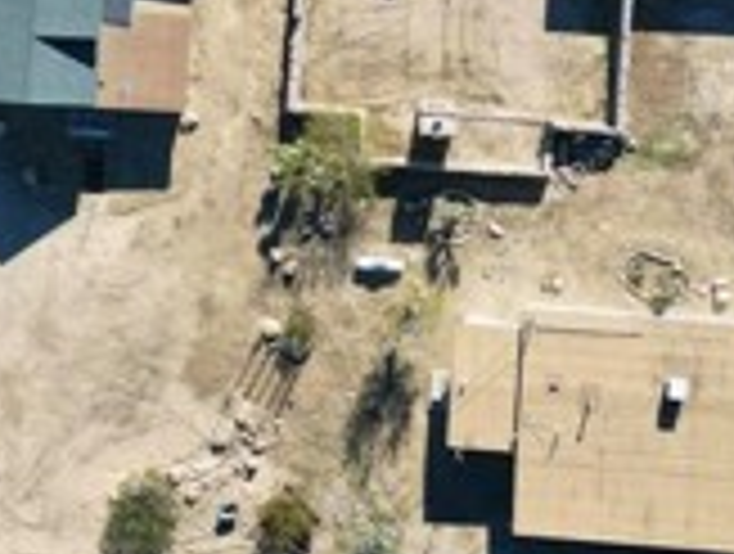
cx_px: 360
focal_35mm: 94
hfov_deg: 20.8
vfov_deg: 15.4
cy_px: -23
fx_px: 1998
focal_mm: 6.72
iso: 110
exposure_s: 1/2000
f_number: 1.7
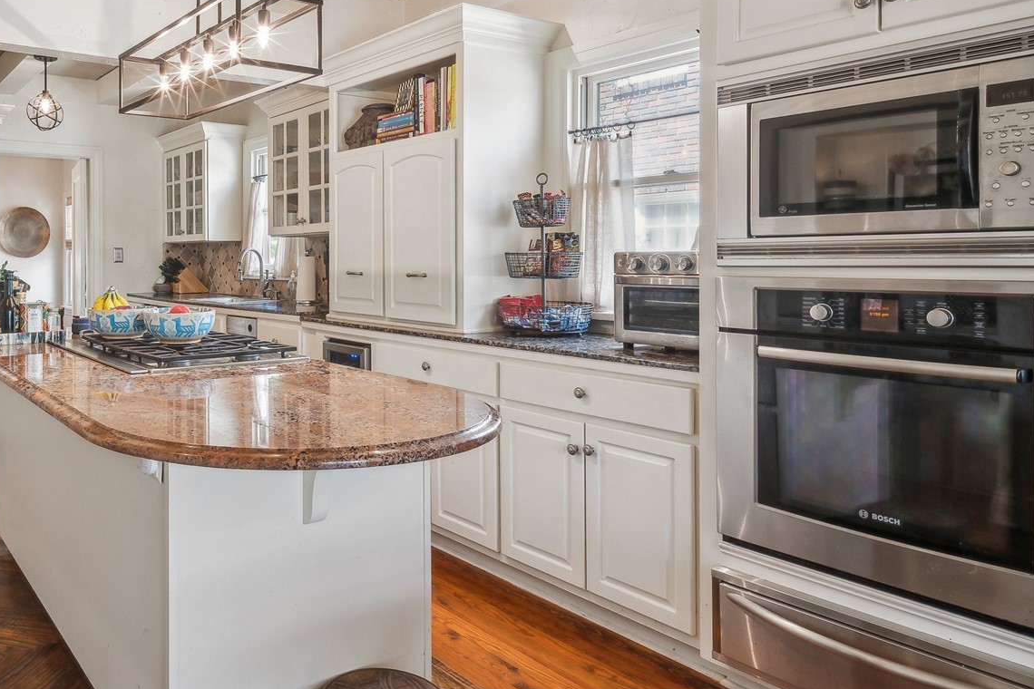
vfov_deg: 50.9
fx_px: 718
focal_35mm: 25
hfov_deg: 67.6
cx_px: 277
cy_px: 269
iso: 640
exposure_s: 1/15
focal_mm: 14
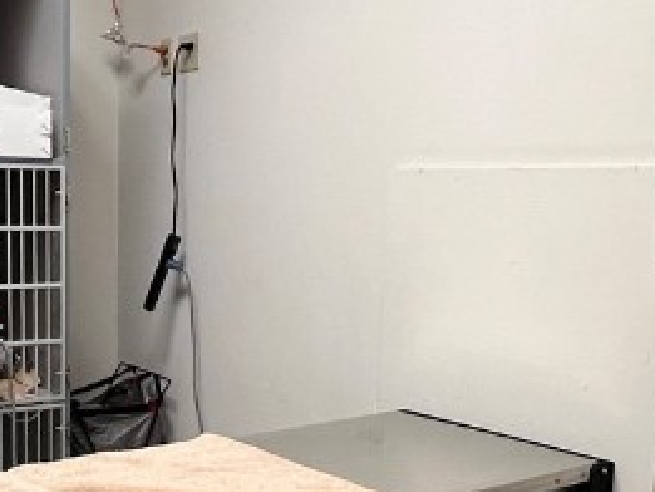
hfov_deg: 36.6
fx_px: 965
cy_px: 377
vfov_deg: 28.1
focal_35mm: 51
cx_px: 166
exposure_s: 1/120
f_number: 1.8
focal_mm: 1.57
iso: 250
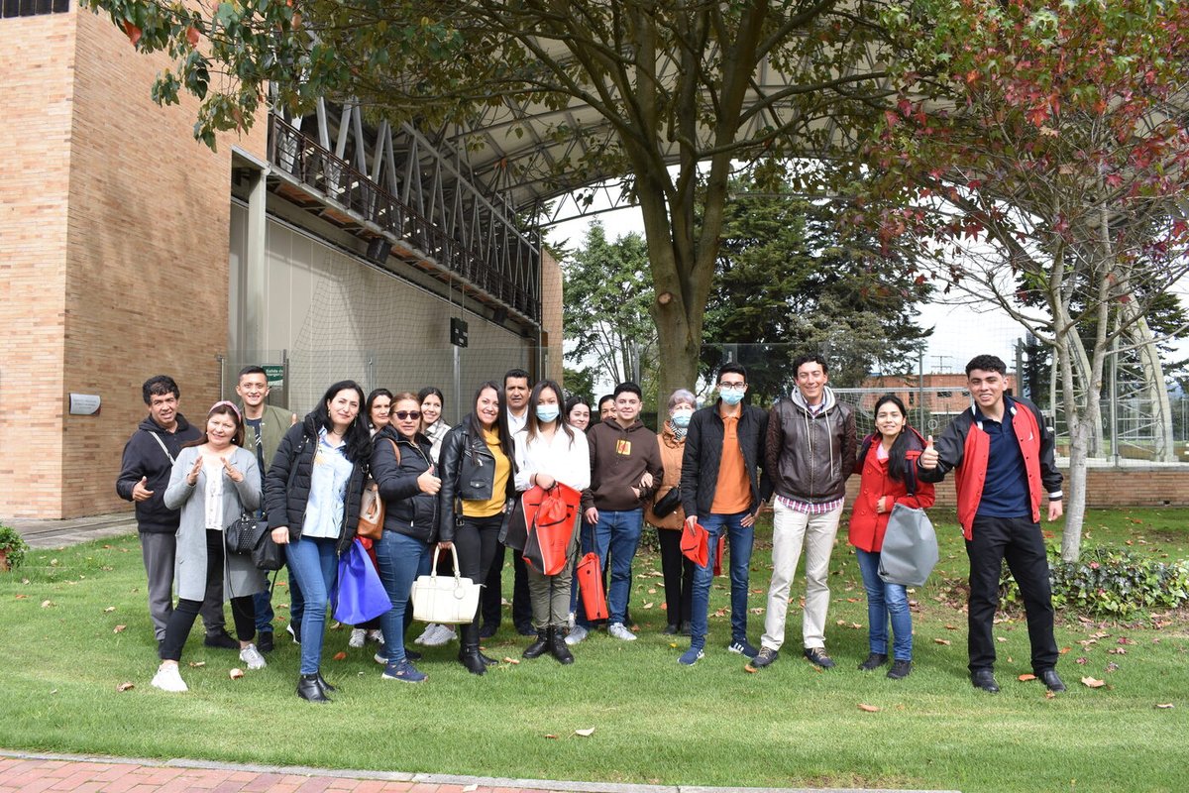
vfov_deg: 43.6
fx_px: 991
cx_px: 594
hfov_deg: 61.9
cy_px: 396
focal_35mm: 30
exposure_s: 1/500
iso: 500
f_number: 8
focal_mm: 20
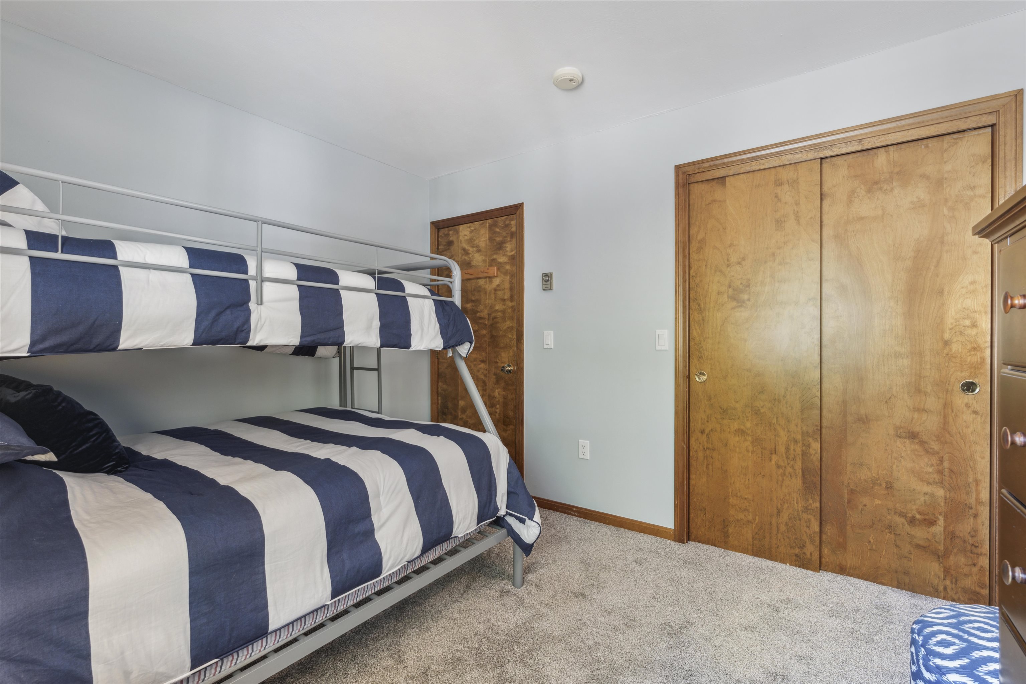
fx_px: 456
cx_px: 513
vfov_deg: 73.7
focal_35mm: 16
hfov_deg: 96.7
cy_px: 342
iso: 250
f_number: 8
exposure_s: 1/2
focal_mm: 16
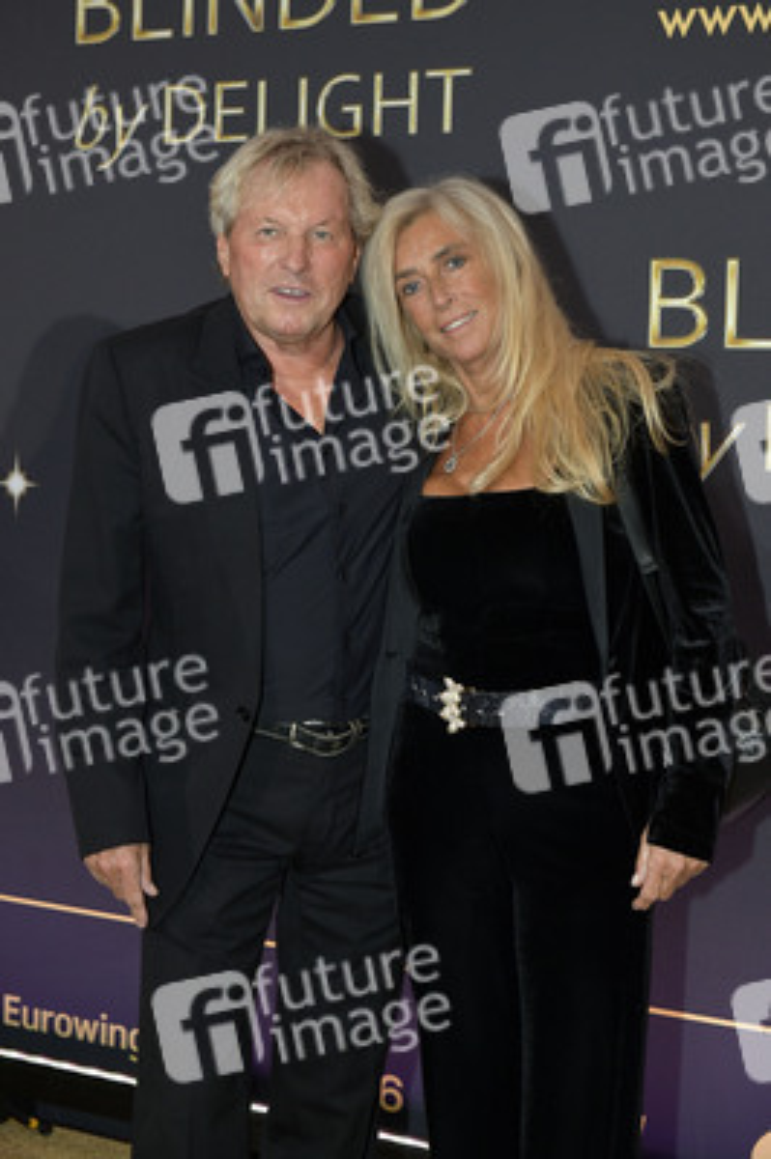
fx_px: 1866
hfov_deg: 23.3
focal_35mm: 58
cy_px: 580
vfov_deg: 34.5
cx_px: 386
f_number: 6.3
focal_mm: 58
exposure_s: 1/250
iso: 1250
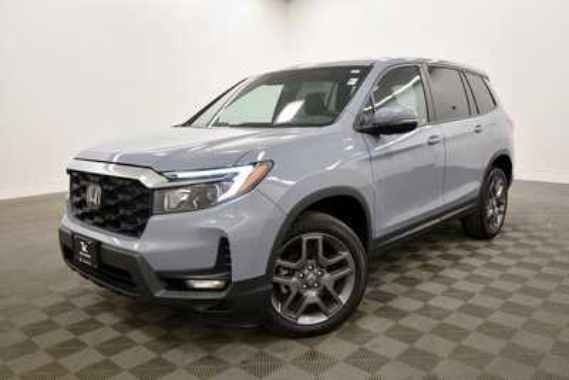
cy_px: 190
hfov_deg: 61.9
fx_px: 474
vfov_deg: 43.6
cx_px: 284
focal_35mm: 30
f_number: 5.6
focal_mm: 20
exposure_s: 1/125
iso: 1000
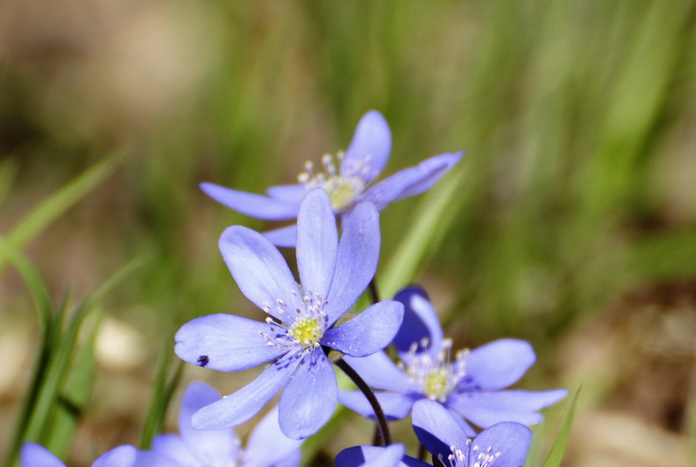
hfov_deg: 2.4
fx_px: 16886
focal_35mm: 872
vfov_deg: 1.6
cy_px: 410
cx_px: 433
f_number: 8
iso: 100
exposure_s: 1/200
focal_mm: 300
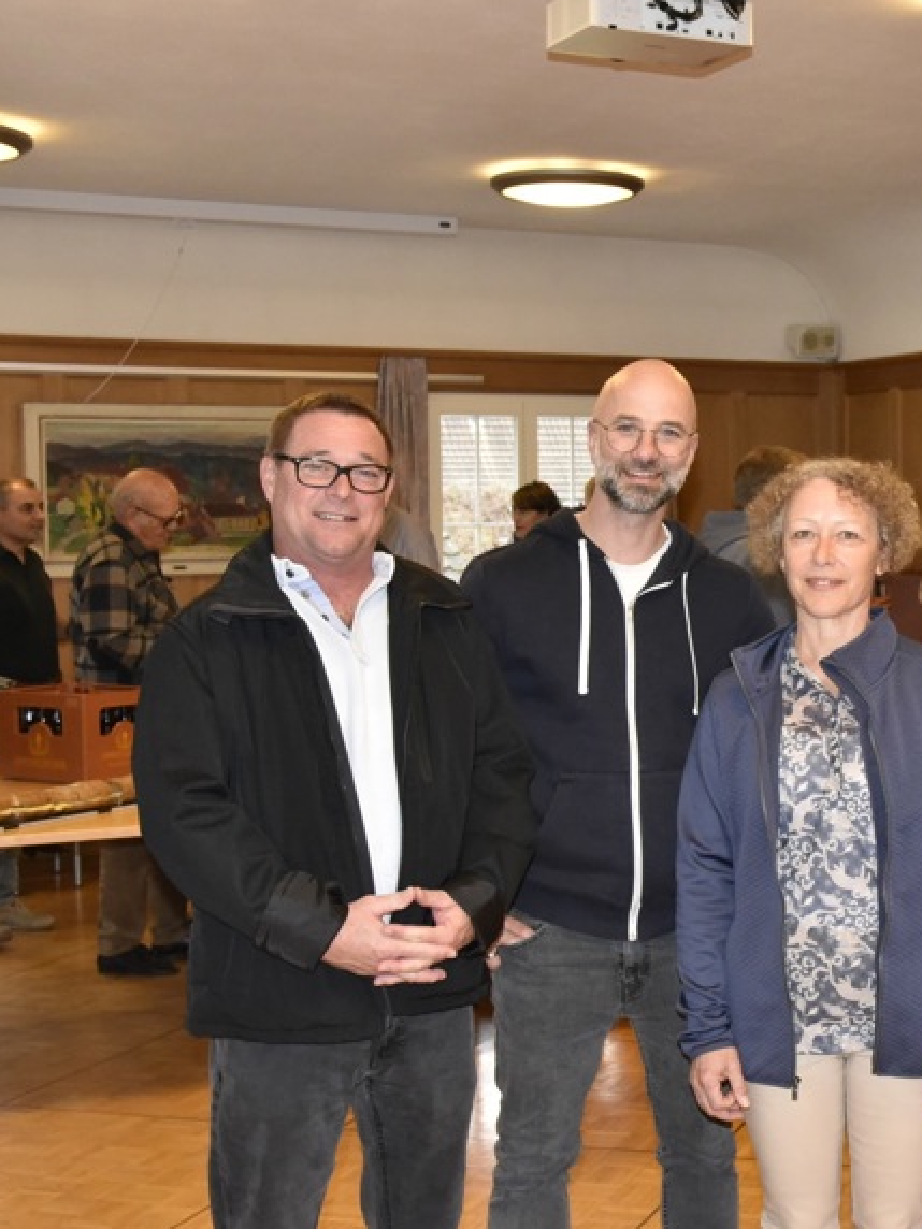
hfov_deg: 25.6
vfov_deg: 34.9
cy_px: 616
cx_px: 847
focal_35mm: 55
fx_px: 1953
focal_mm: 38
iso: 6400
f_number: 8
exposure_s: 1/200
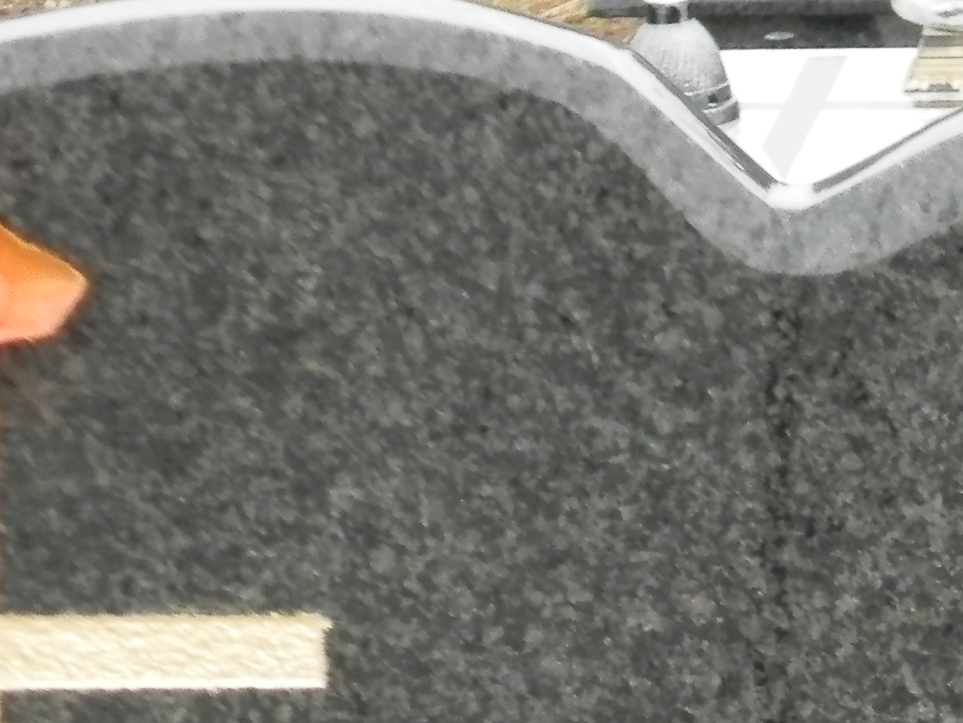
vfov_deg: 3.4
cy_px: 1383
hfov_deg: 4.5
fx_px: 11962
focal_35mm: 430
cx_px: 1873
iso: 200
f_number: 4.5
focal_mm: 19
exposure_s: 1/100
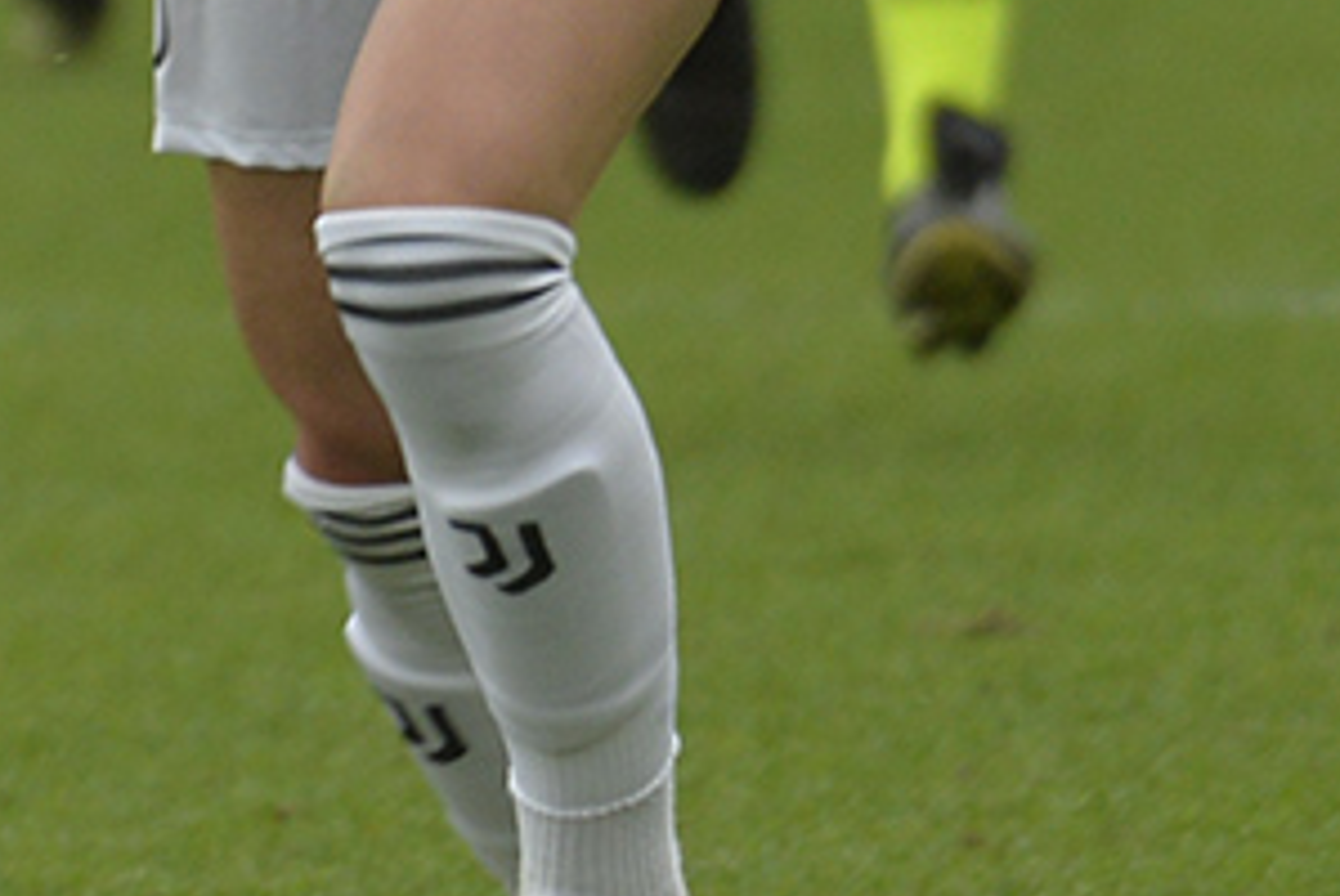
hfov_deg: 1.3
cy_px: -430
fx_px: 61214
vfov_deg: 0.8
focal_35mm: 1643
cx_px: -206
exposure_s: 1/1000
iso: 1250
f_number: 5.6
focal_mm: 410
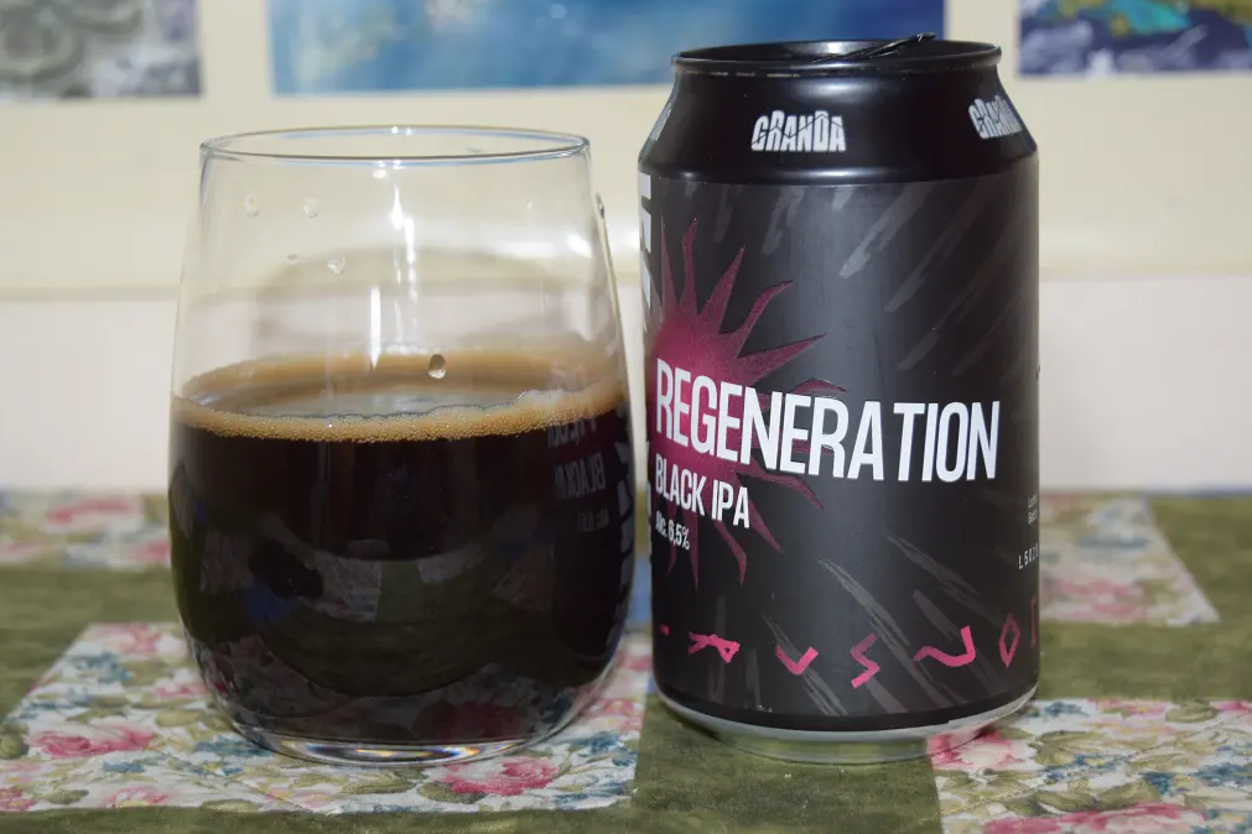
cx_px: 629
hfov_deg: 25.7
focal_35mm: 79
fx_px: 2747
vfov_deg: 17.3
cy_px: 415
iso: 800
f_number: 5.6
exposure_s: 1/60
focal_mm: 52
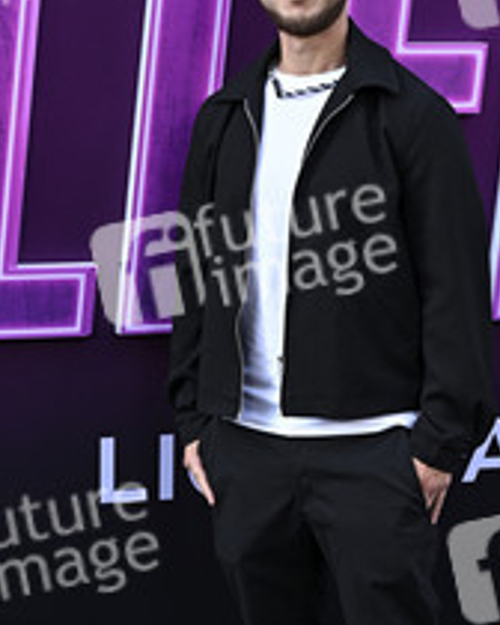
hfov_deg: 18.2
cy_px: 405
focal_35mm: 84
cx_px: 330
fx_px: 1554
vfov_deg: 22.7
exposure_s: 1/320
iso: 800
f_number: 7.1
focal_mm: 47
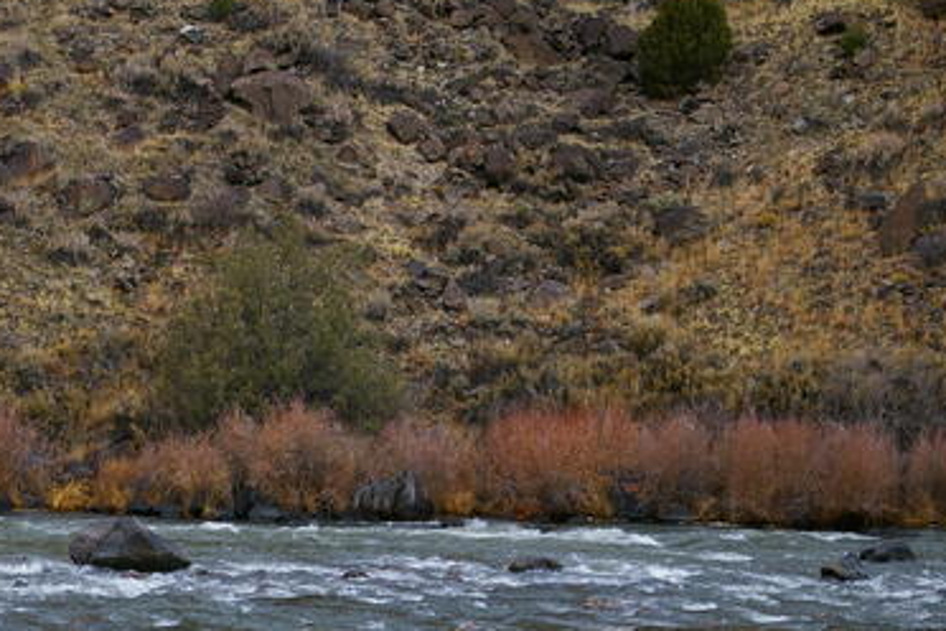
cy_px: 469
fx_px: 2859
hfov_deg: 18.7
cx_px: 221
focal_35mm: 109
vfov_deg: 12.6
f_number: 6.7
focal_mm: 45
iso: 200
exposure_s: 1/90
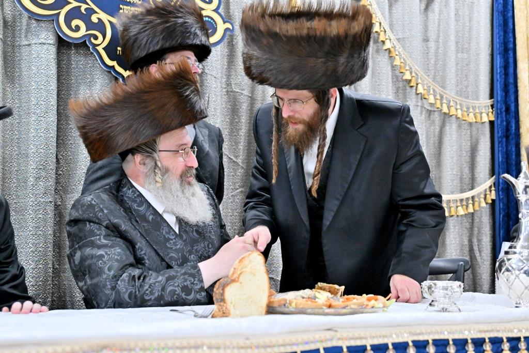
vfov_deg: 30.5
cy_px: 176
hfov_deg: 44.5
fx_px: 647
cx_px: 264
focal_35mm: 44
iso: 2000
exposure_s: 1/160
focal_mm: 44
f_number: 4
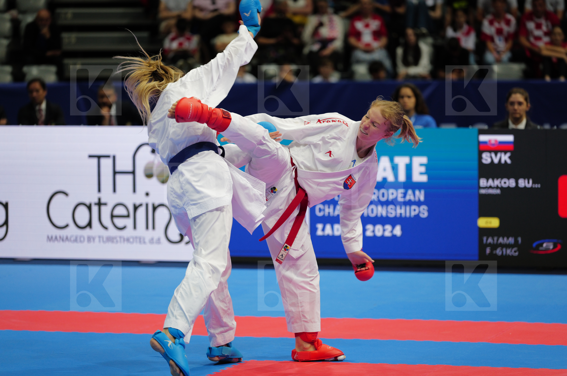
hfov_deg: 13.4
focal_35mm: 154
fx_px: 2421
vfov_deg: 8.9
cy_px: 188
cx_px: 284
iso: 1600
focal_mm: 154
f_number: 2.8
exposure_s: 1/1000
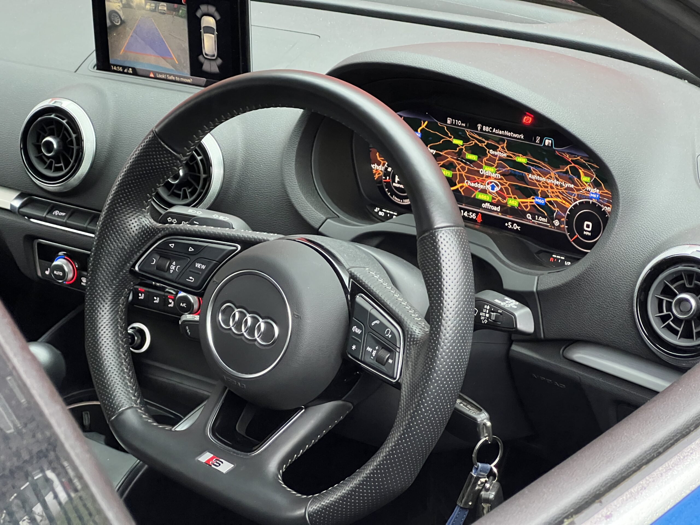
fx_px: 1557
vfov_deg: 19.1
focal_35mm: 77
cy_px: 262
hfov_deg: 25.3
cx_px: 350
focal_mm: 9
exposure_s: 1/37
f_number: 2.8
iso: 1000
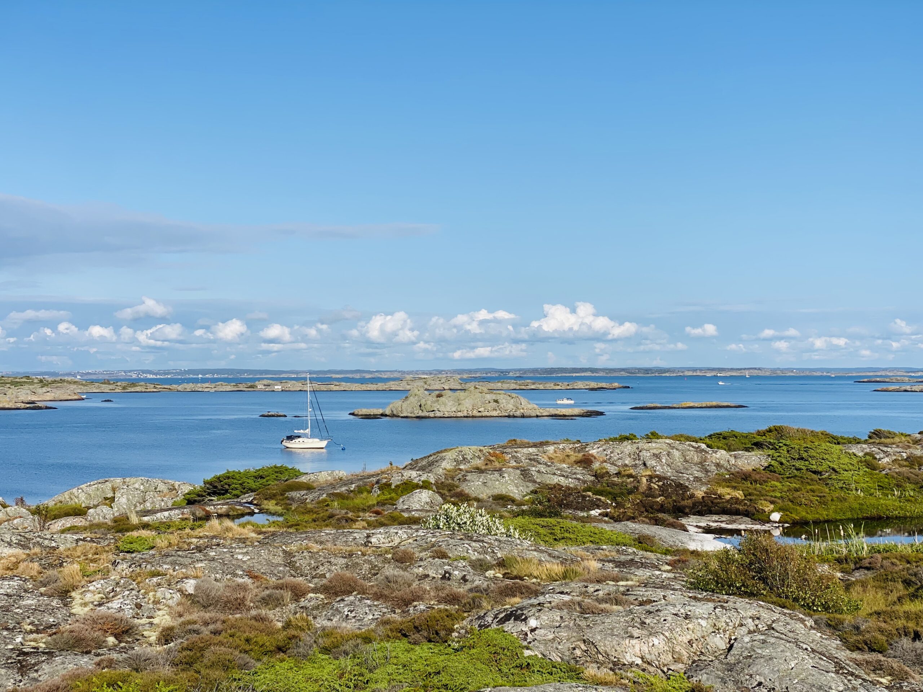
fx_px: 1387
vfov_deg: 28.0
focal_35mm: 52
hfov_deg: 36.8
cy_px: 346
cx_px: 462
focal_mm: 6
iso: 20
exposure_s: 1/2179
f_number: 2
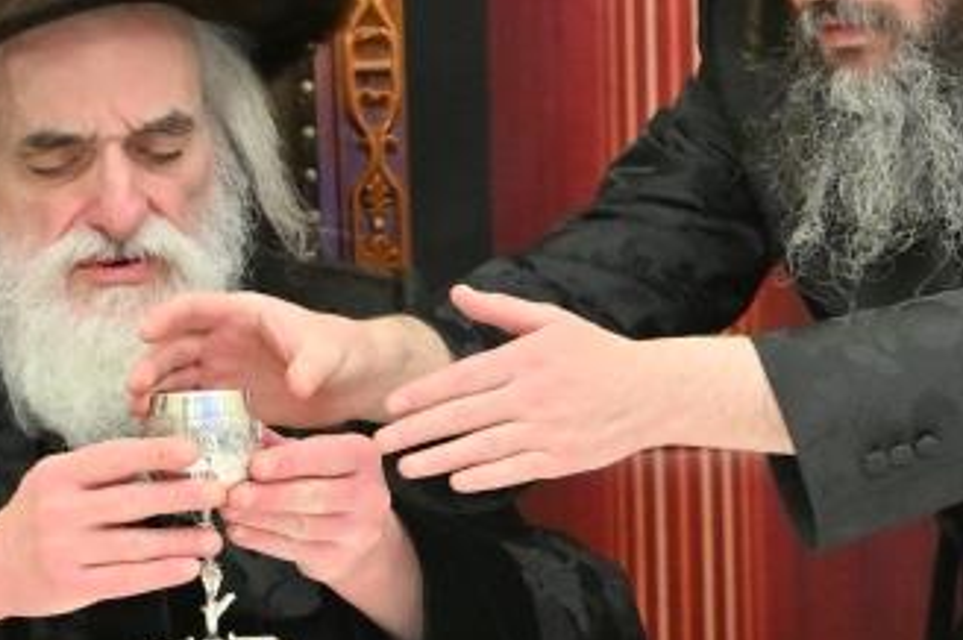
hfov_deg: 3.3
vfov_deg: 2.2
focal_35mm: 631
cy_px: 153
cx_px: 637
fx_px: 16862
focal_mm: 135
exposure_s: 1/200
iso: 1000
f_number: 2.8
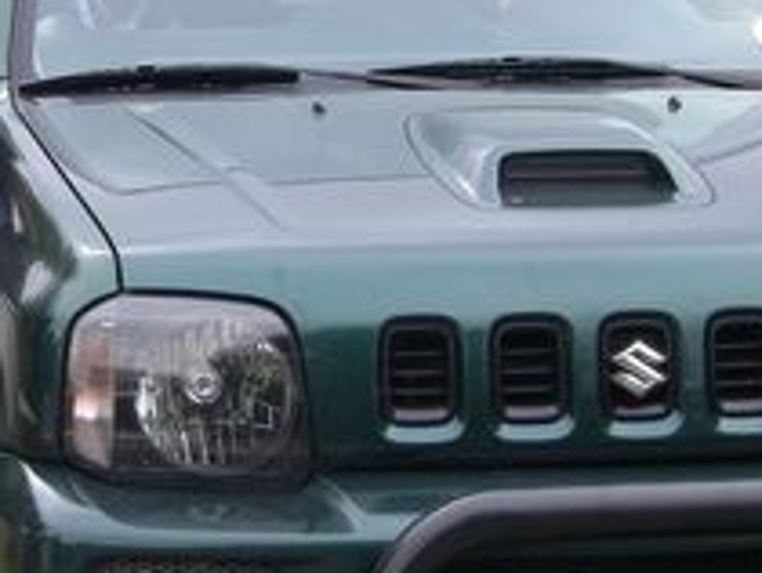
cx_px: 207
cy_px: 207
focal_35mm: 140
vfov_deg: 10.6
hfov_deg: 14.0
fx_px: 3085
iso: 64
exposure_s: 1/100
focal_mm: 8.1
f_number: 3.5
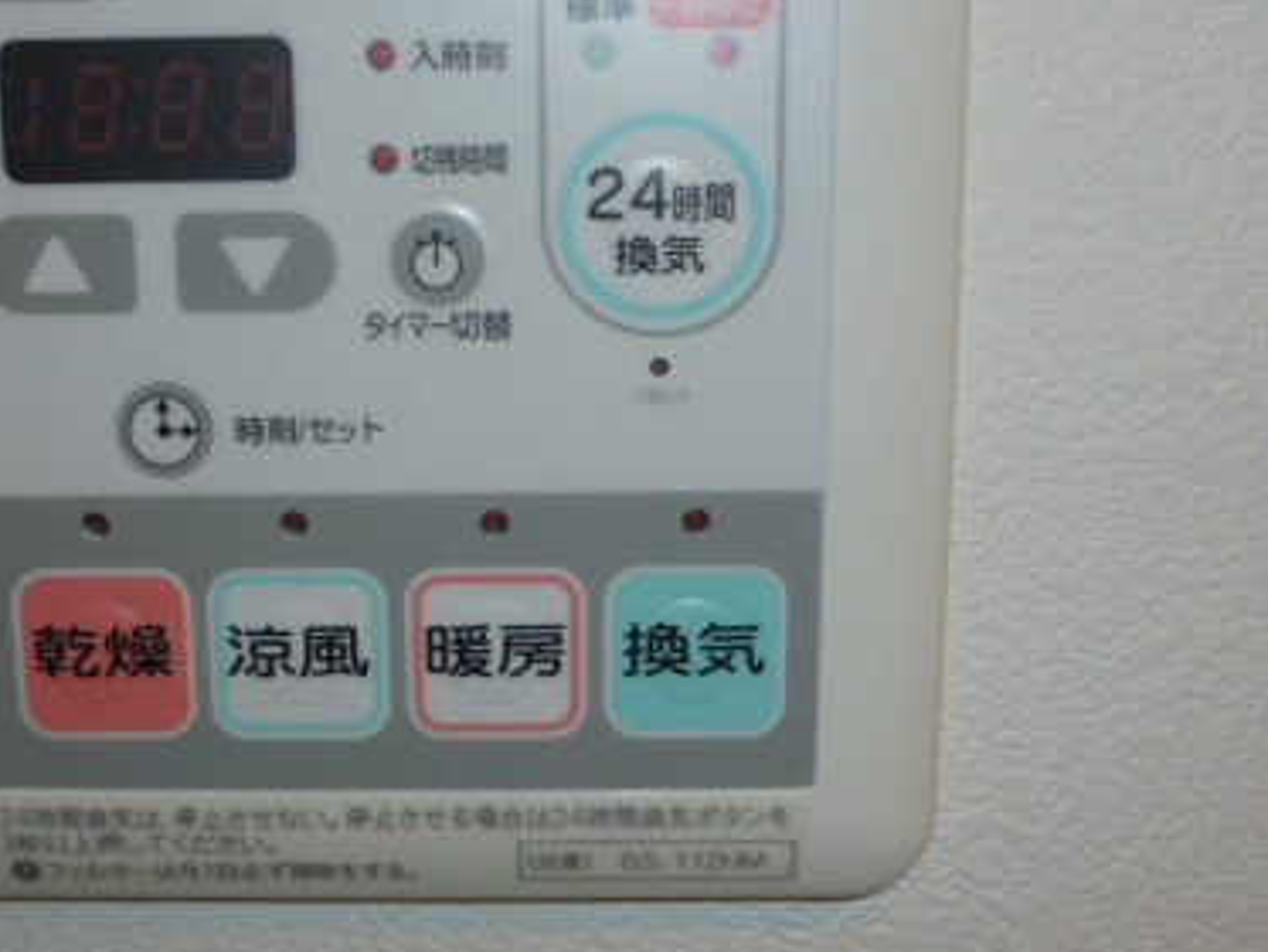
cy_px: 405
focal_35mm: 48
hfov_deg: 39.4
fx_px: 1759
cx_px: 486
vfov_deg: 30.2
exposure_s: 1/60
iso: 100
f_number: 3.1
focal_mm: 5
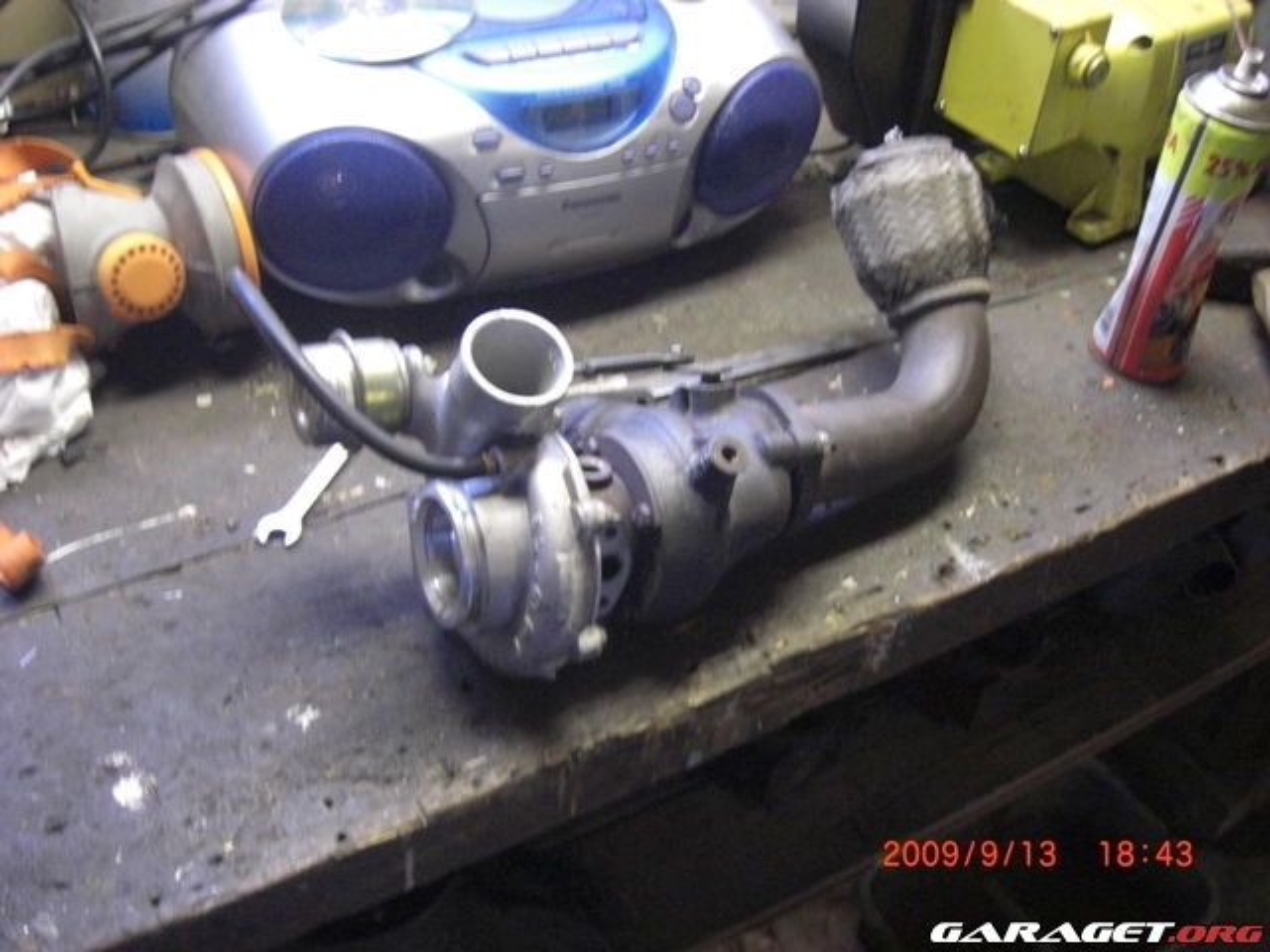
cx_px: 635
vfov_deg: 37.7
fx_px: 1394
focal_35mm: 38
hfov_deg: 49.0
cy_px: 476
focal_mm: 7.9
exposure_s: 1/15
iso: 800
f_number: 2.8
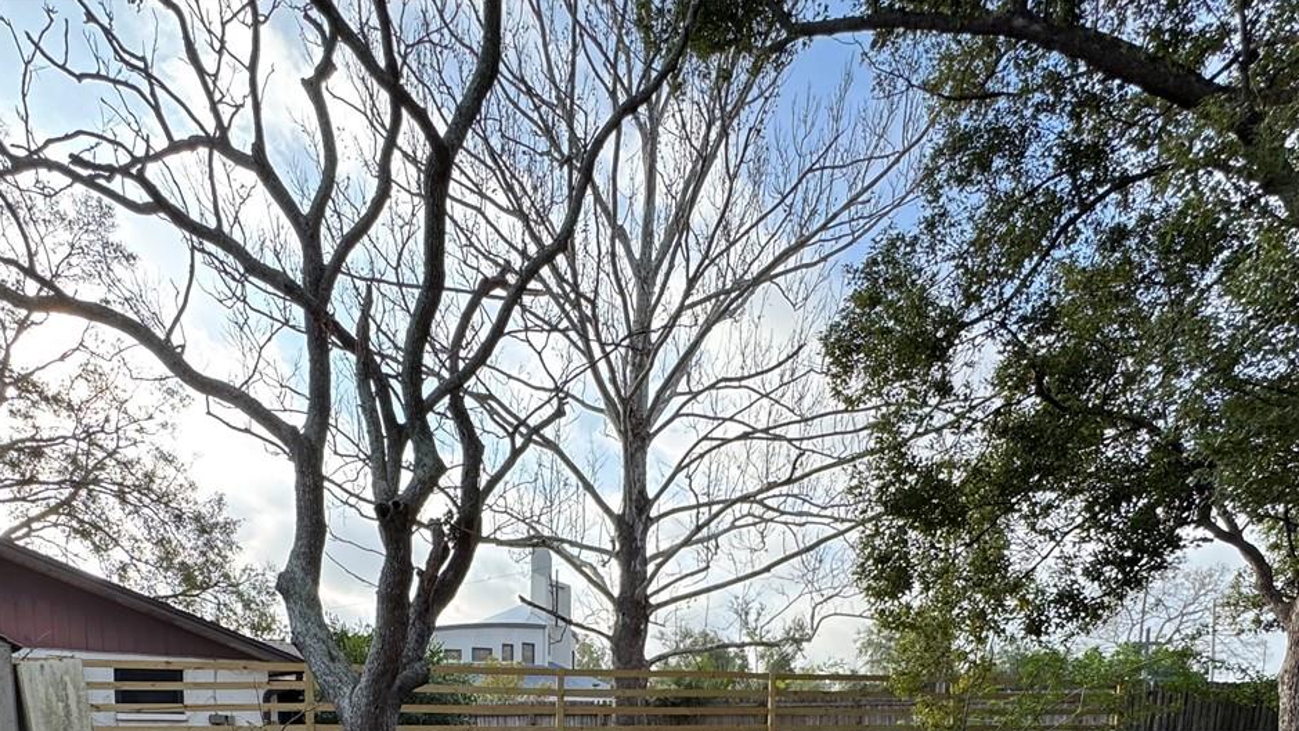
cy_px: 827
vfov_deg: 36.6
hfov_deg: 71.6
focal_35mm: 26
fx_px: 895
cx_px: 570
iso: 40
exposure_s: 1/379
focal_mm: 2.22
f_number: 2.2
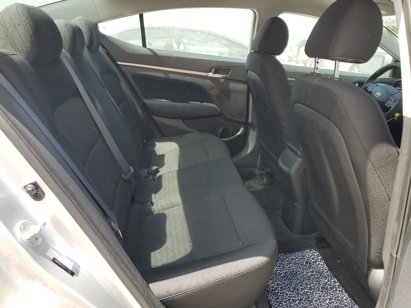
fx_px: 309
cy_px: 154
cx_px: 206
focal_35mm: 26
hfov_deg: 67.3
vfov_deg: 53.1
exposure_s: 1/417
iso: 50
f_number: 1.5
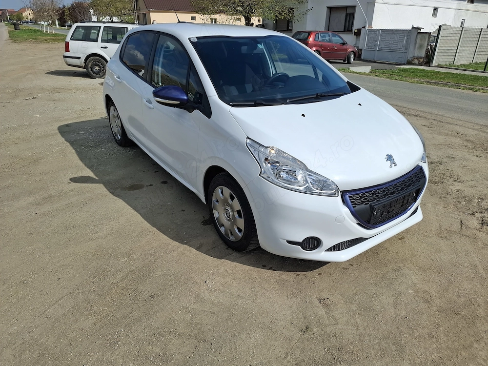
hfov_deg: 73.9
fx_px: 324
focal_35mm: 23
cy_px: 183
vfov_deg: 58.9
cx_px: 244
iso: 50
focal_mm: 5.54
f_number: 1.8
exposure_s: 1/2309
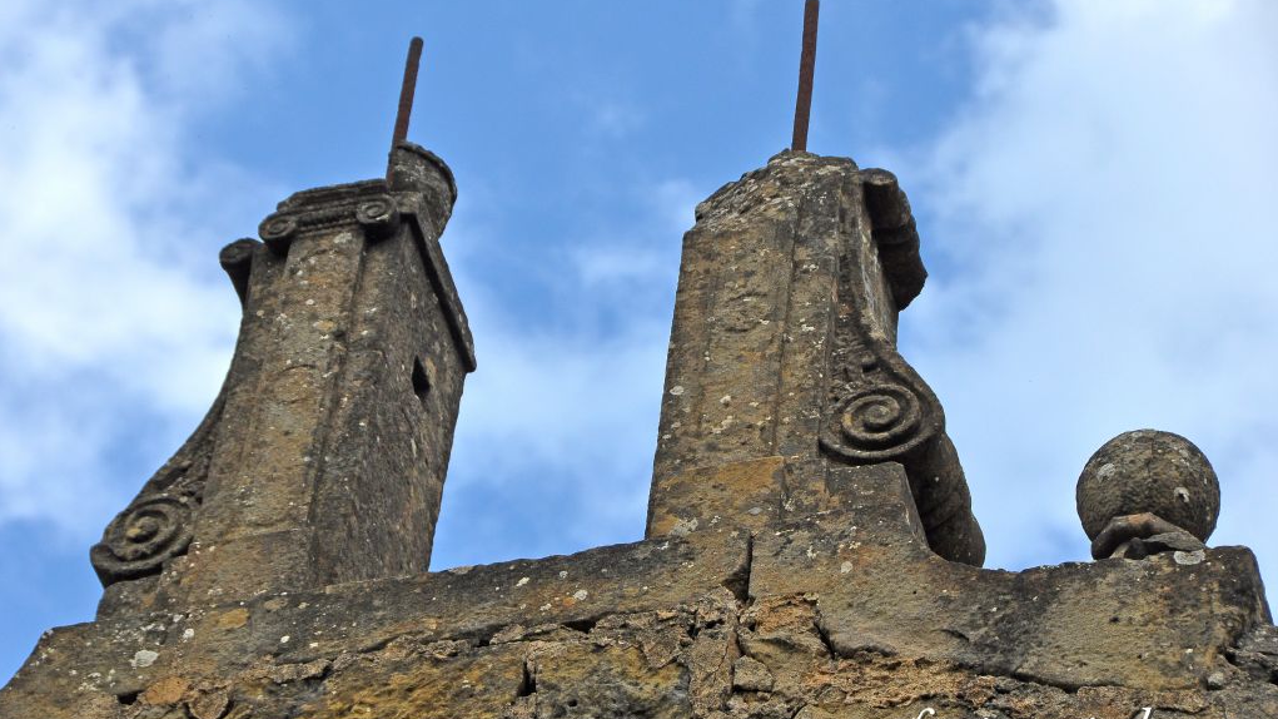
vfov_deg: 8.1
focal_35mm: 150
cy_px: 357
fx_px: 5066
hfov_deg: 14.4
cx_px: 638
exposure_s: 1/1000
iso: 500
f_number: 8
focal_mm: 95
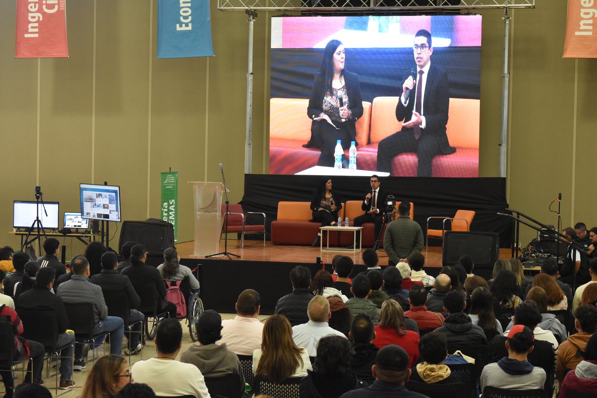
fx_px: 1368
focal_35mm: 82
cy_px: 199
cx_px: 298
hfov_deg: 24.6
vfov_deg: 16.6
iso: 2500
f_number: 5.6
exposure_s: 1/60
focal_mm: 55
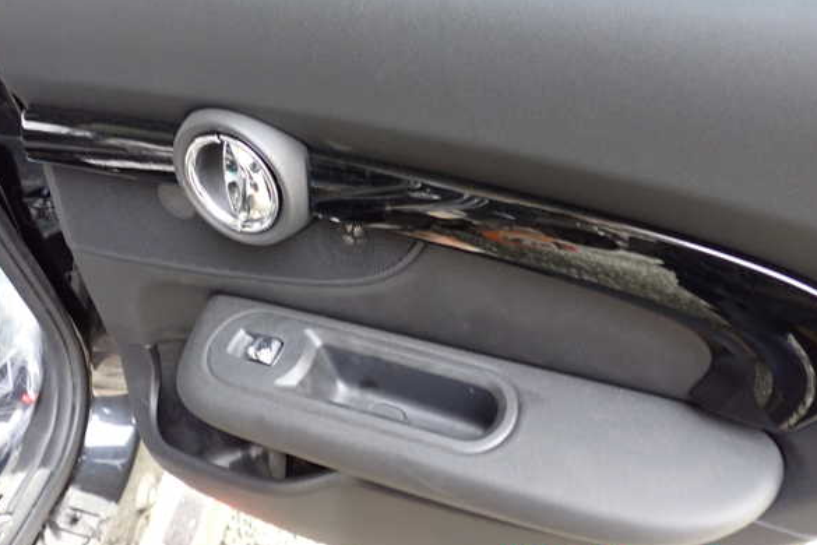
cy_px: 266
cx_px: 402
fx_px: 726
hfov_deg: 58.7
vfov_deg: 41.1
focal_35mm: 32
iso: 800
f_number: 2.3
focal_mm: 5.4
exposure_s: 1/30
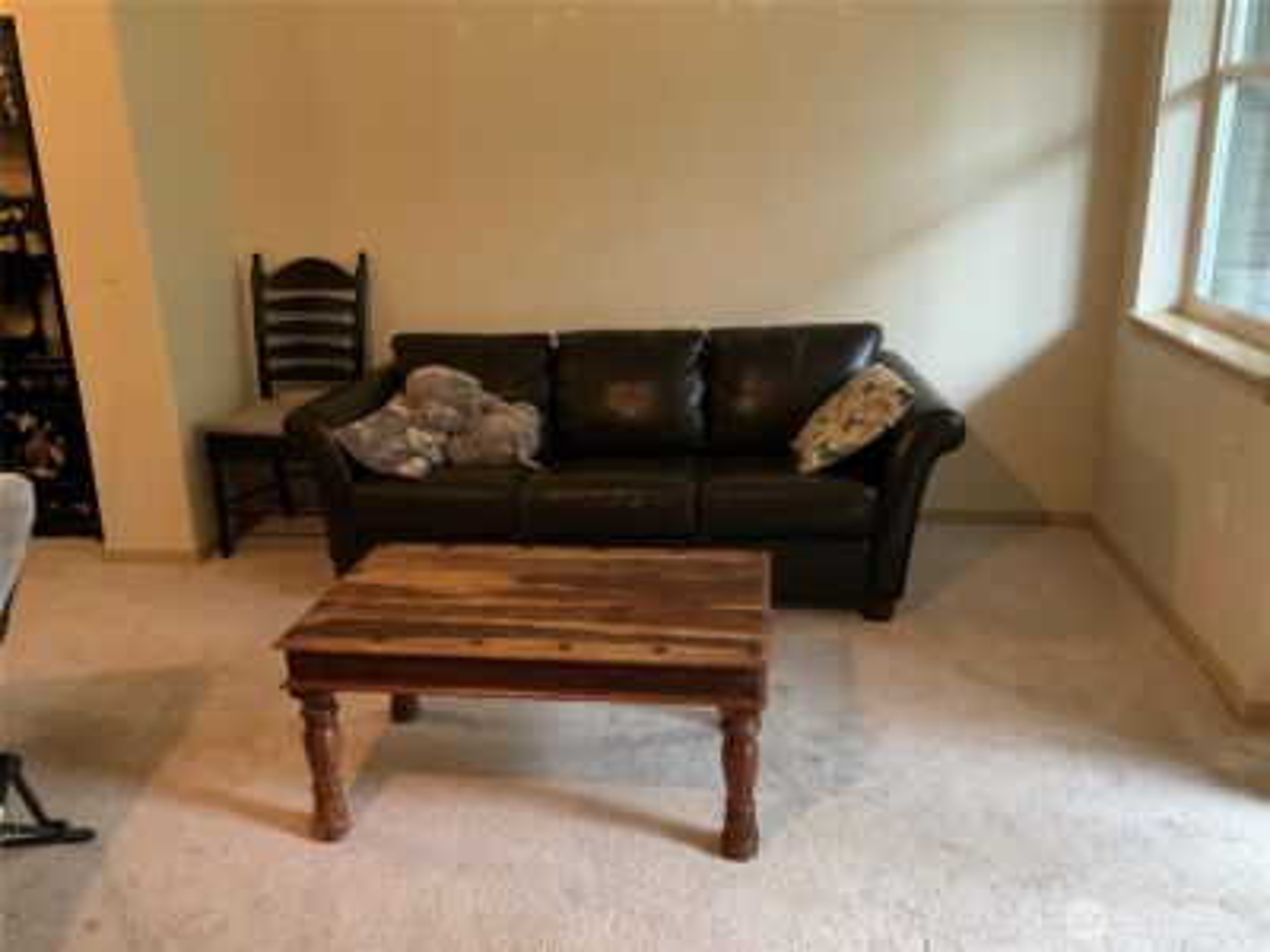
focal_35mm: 29
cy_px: 476
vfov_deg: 48.2
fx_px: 1064
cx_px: 635
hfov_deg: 61.7
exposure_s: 1/30
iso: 500
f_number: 1.8
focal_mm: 3
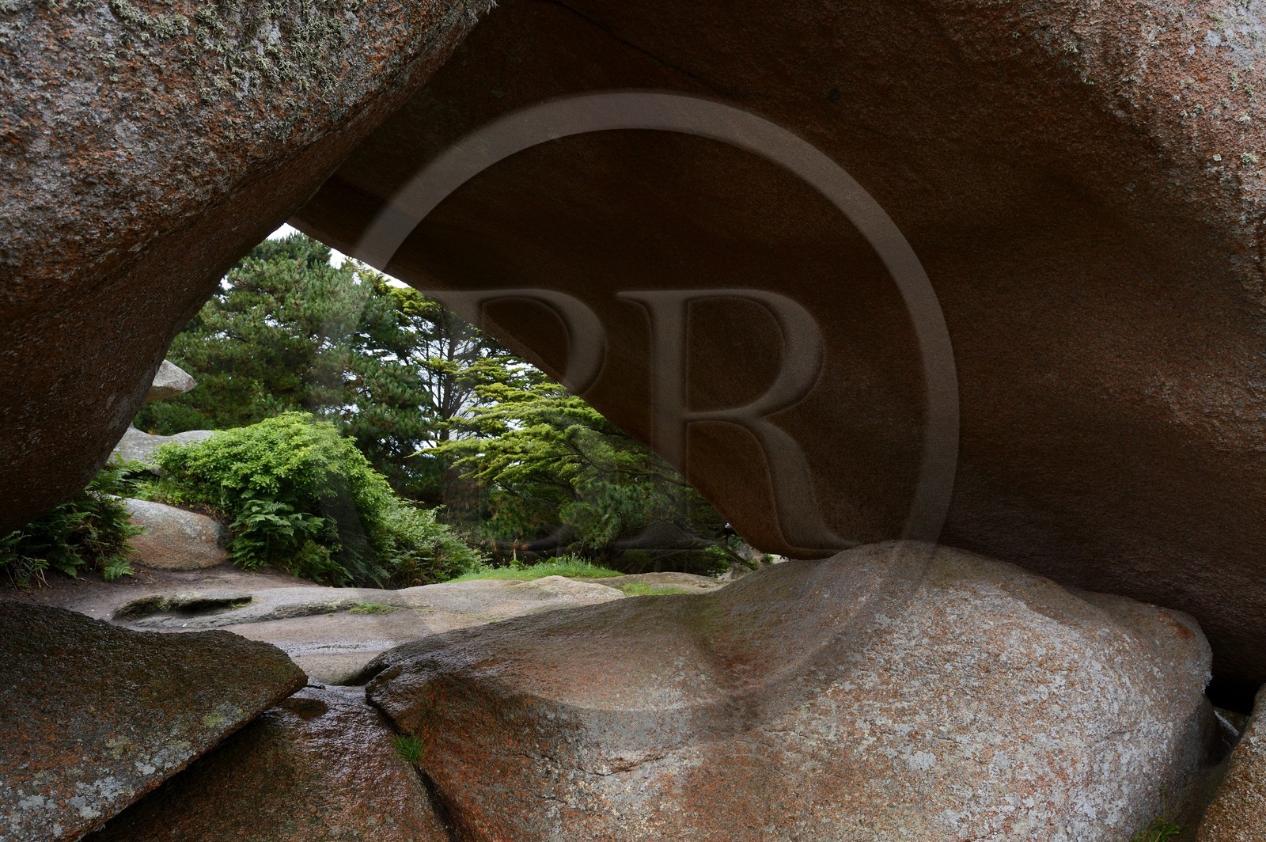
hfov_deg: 73.8
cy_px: 421
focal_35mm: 24
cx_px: 633
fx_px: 843
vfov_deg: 53.1
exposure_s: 1/80
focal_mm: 24
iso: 400
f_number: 10
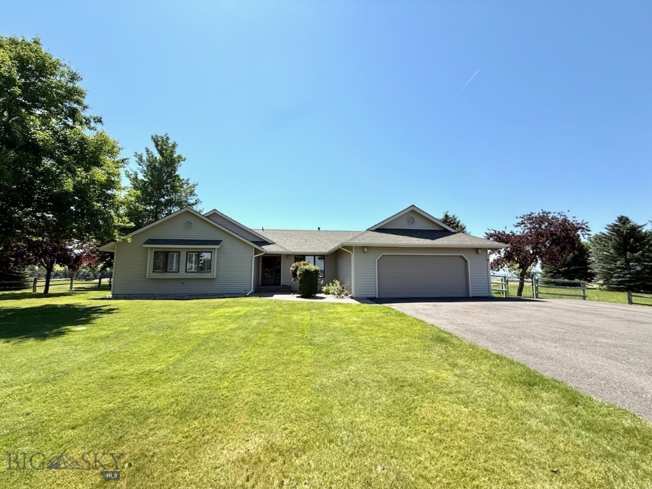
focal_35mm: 14
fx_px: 264
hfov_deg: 102.1
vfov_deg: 85.7
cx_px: 326
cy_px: 244
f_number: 2.2
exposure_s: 1/2092
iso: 50
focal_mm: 2.22
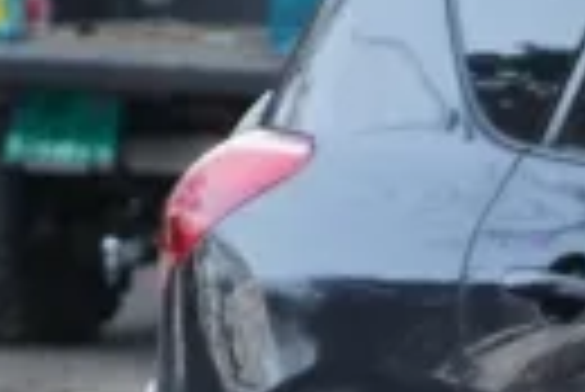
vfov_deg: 2.2
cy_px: 475
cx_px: 1125
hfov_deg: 3.3
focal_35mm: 615
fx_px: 10005
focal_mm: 105
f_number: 4
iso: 8000
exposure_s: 1/1600
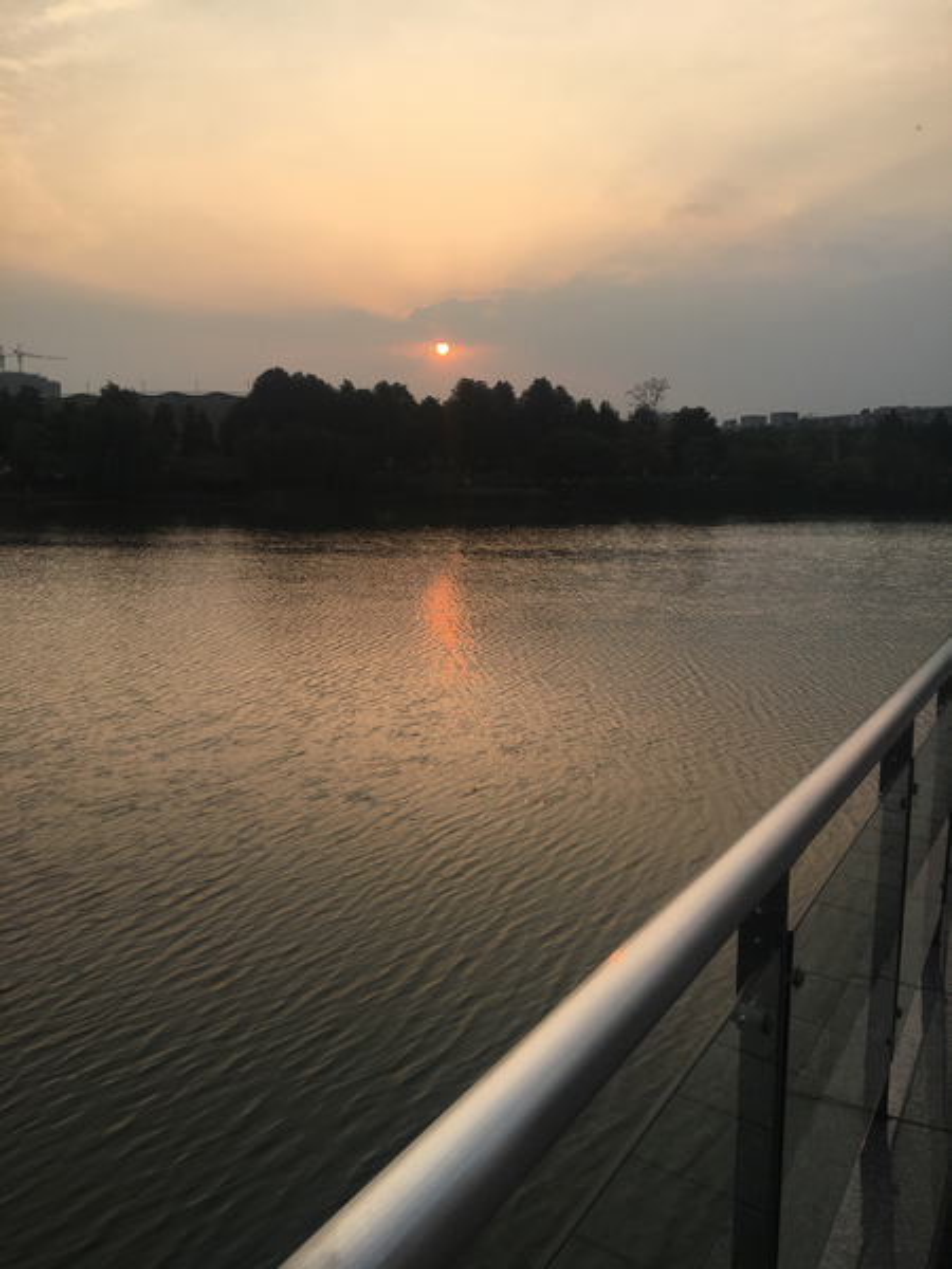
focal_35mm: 29
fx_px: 1063
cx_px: 476
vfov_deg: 61.7
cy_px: 634
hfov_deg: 48.2
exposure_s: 1/793
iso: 25
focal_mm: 4.15
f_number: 2.2
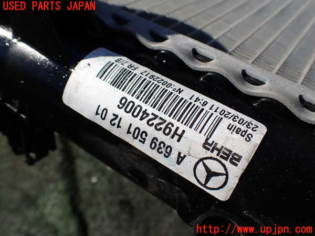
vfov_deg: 46.8
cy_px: 118
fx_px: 273
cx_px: 158
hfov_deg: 60.0
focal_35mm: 30
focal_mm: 5.4
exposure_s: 1/200
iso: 100
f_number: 9
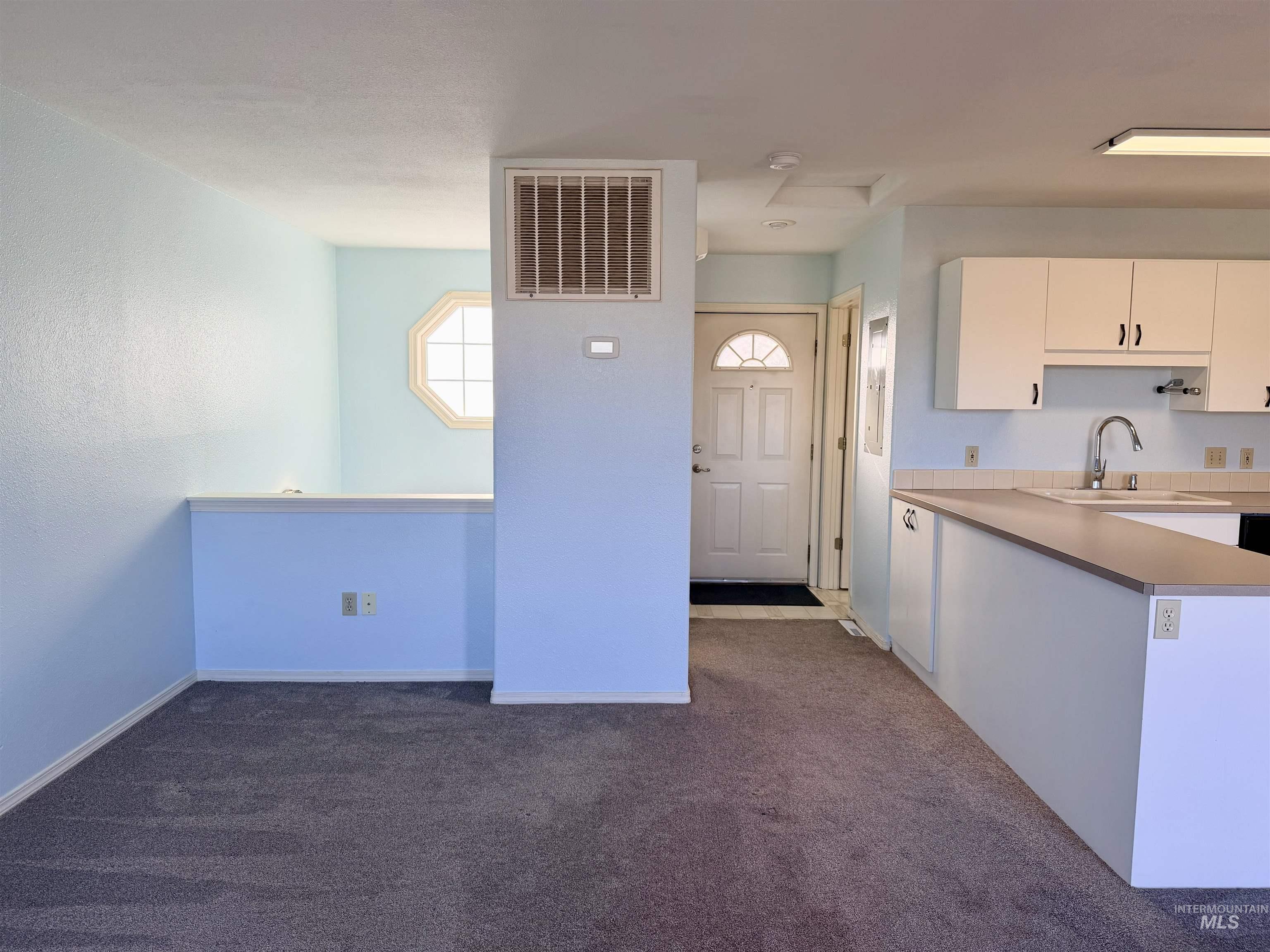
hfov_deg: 71.6
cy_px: 476
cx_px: 635
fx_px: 881
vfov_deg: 56.8
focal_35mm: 24
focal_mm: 6.76
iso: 80
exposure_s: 1/297
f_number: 1.78
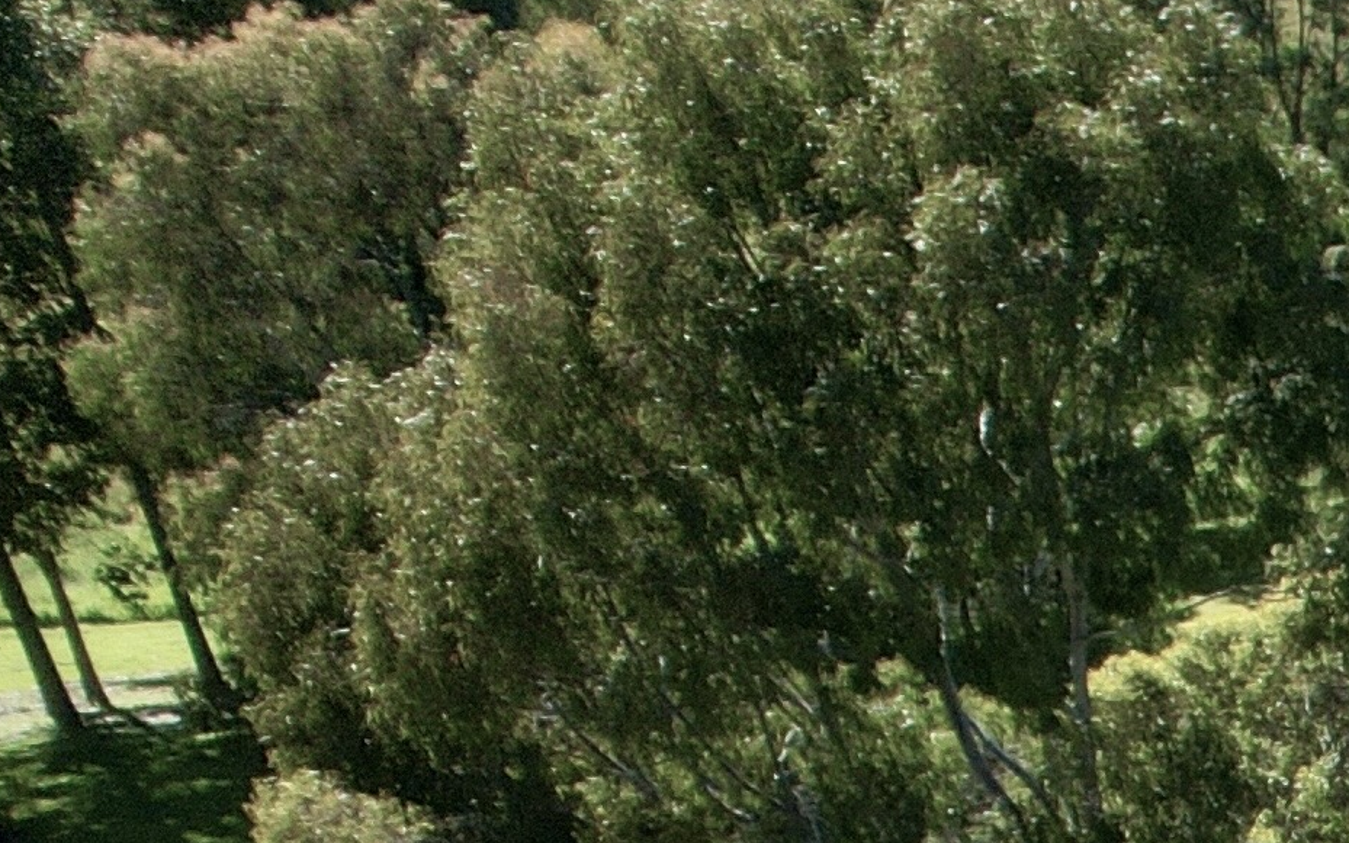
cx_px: 3608
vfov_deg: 8.6
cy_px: 2355
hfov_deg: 11.7
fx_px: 4854
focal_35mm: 132
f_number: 2.8
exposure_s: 1/320
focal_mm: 8.38
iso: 100
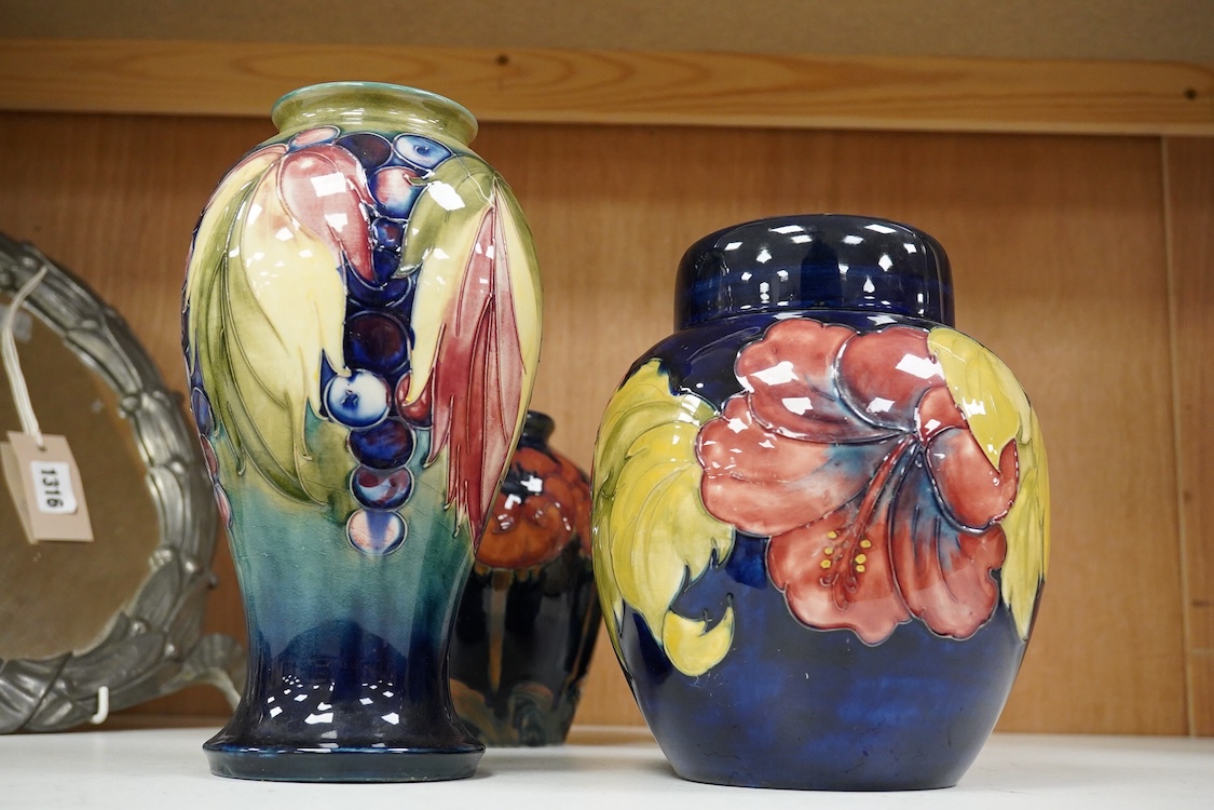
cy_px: 405
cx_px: 607
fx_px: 1517
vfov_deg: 29.9
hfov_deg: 43.6
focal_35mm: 45
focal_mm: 30
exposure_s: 1/200
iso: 3200
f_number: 8
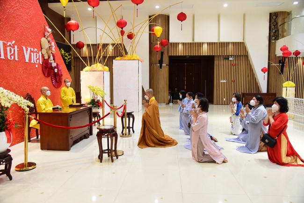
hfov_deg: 65.4
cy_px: 102
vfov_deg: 46.4
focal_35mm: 28
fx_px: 237
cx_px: 152
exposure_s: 1/160
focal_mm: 28
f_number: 4
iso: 2500
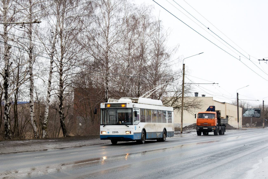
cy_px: 90
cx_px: 134
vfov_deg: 23.8
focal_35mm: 57
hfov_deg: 35.0
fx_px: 424
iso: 220
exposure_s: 1/125
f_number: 5.6
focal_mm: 38
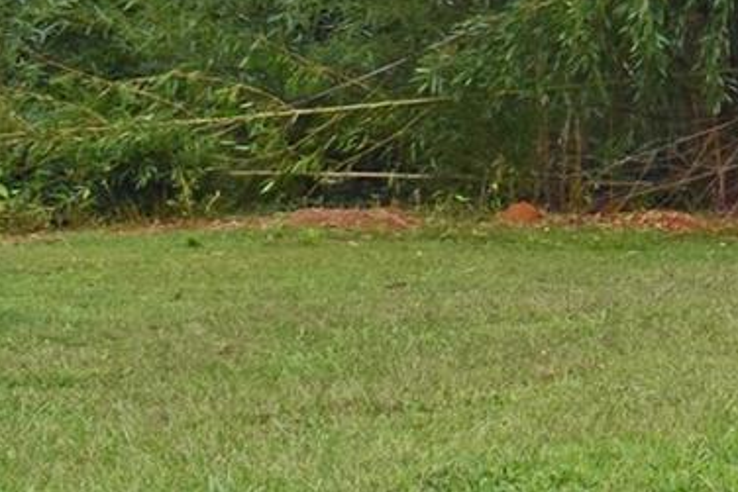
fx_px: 3014
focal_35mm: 147
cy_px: -81
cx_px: 1586
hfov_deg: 12.0
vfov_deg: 9.2
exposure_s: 1/200
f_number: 8
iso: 100
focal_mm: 18
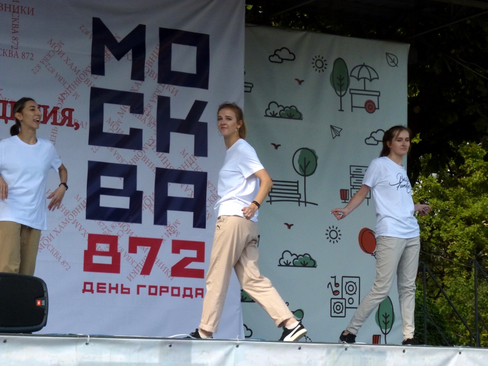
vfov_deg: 13.6
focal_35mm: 109
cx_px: 244
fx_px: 1537
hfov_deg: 18.0
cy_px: 183
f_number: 5.6
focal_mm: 19.4
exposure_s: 1/500
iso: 200
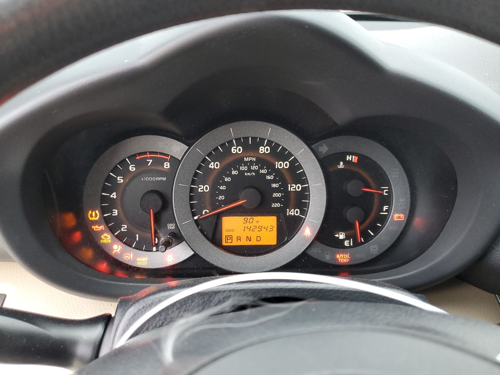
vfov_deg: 53.1
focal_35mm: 26
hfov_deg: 67.3
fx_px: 376
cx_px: 250
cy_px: 188
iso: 131
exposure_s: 1/60.2
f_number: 1.5
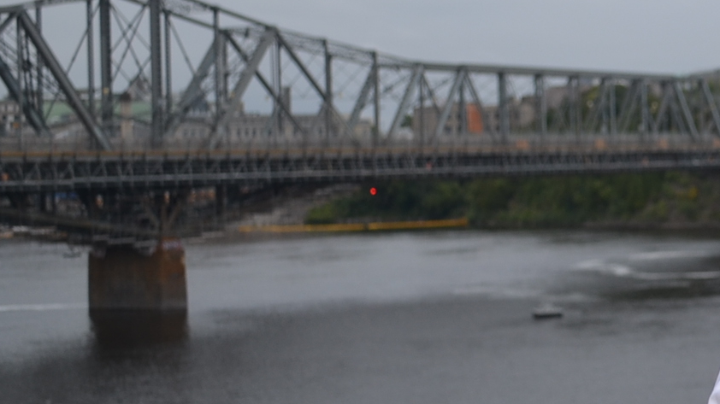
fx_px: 1928
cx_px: 1012
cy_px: 104
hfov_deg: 19.1
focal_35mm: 101
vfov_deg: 11.9
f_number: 4
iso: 200
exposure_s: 1/200
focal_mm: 22
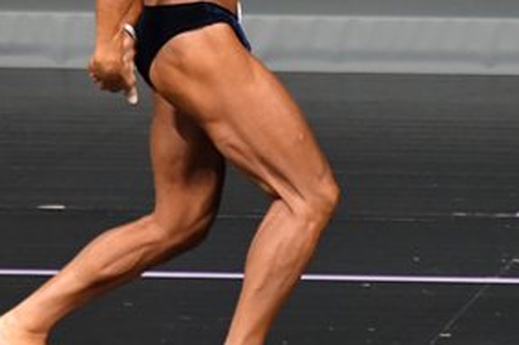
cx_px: 312
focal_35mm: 1024
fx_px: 14754
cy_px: 58
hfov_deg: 2.0
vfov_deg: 1.3
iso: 4000
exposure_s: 1/400
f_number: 5.6
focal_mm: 250
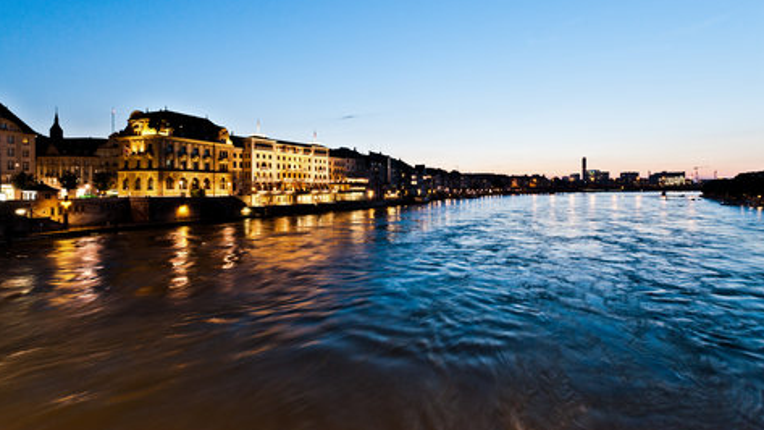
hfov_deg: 95.9
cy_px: 182
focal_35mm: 17
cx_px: 381
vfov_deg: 63.6
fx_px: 344
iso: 400
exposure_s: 1/1.67
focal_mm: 16
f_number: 7.1
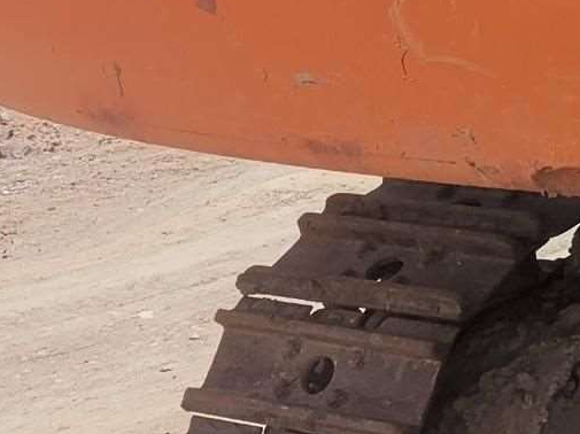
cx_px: 1246
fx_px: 2294
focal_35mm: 137
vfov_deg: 10.5
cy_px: -197
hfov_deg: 12.3
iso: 50
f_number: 1.8
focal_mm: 4.75
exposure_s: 1/5000
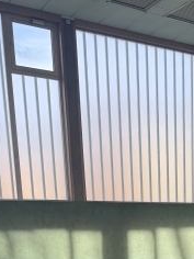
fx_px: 486
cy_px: 342
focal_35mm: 65
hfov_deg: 21.8
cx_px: 195
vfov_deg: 25.4
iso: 64
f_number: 1.78
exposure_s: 1/196
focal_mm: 6.76
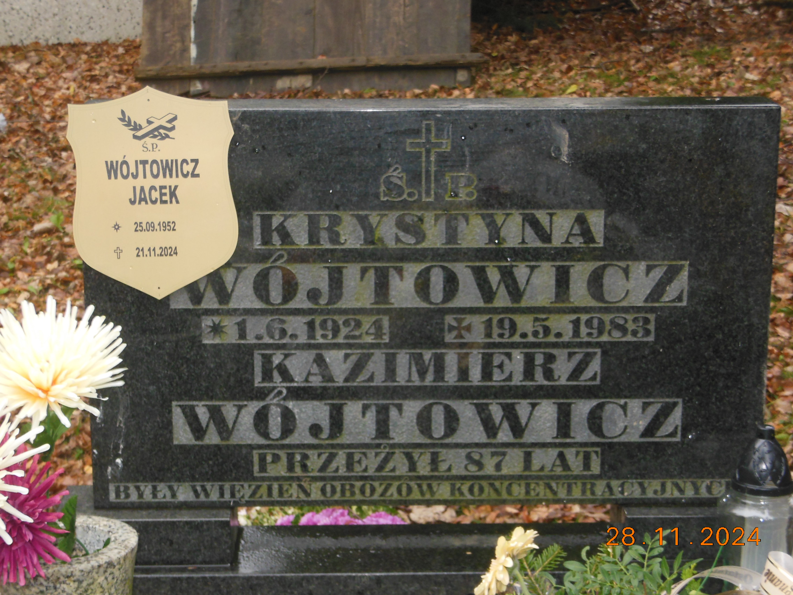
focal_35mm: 76
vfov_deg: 19.4
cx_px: 396
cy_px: 298
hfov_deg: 25.7
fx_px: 1741
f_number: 4.4
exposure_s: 1/60
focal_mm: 13.6
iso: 320
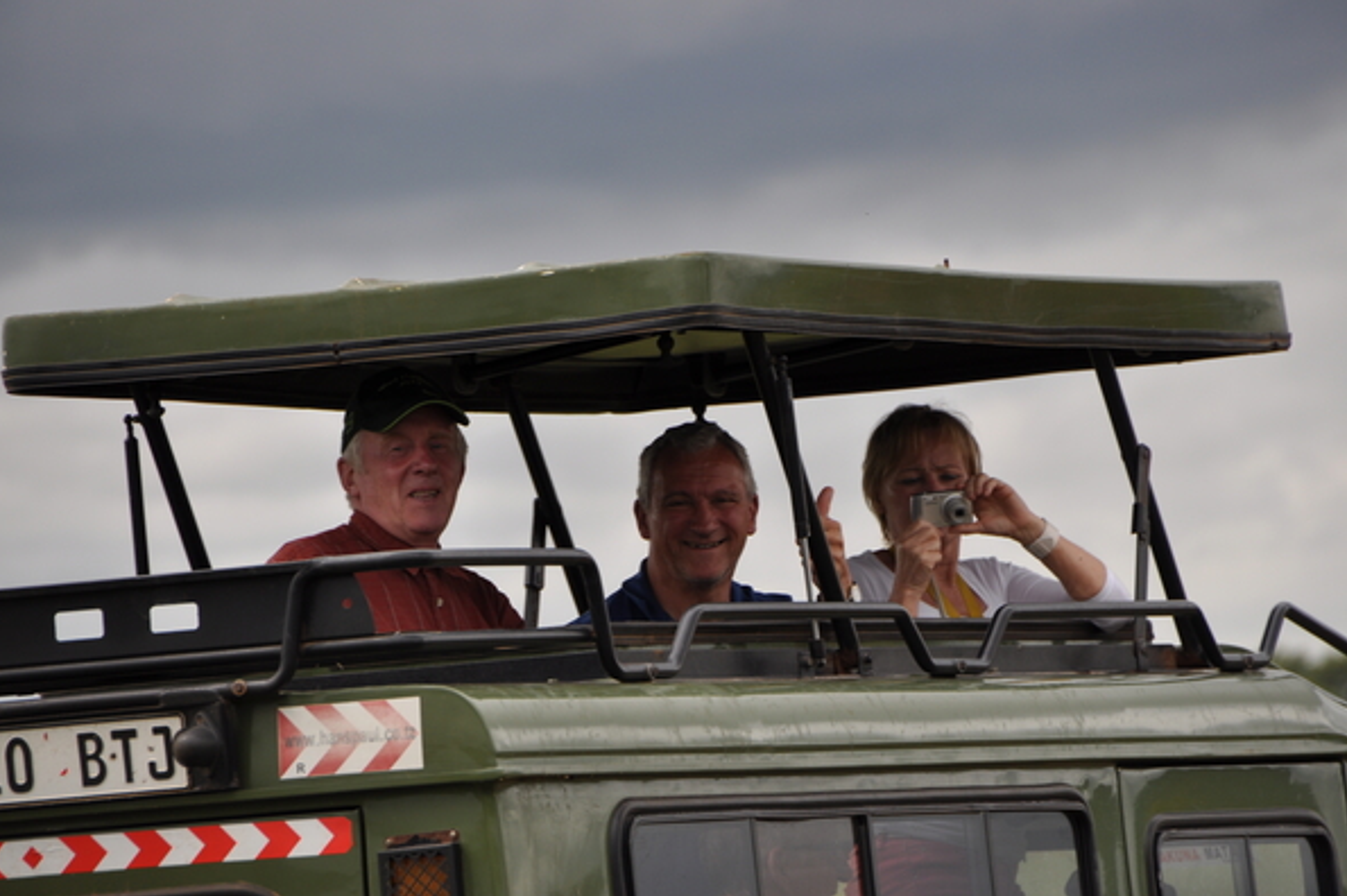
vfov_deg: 3.8
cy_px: 447
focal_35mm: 363
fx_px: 13574
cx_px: 672
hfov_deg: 5.7
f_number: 6.3
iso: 200
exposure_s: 1/500
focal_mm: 240
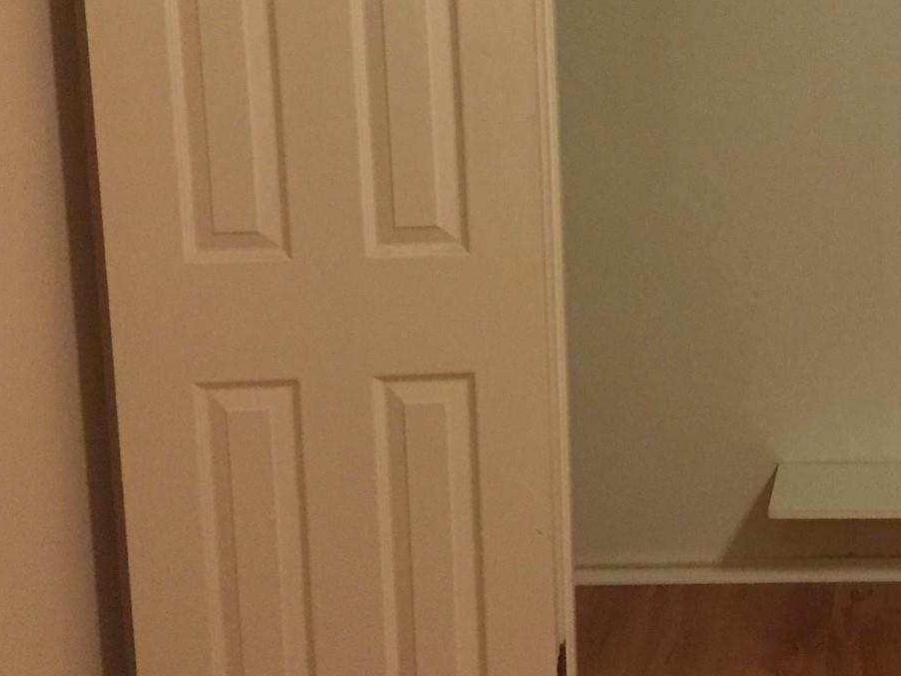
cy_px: 97
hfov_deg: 27.3
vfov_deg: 21.9
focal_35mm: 66
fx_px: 1718
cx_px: 951
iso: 160
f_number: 2.2
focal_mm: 4.15
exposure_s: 1/30
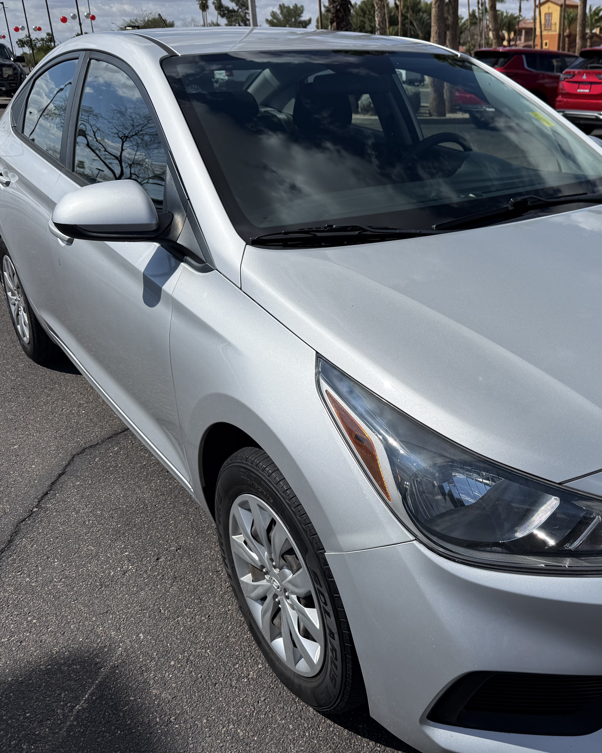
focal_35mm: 32
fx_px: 713
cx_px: 438
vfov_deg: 55.7
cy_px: 378
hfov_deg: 44.5
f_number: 1.78
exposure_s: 1/9091
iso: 80
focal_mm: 6.76
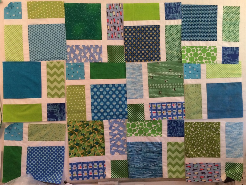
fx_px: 206
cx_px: 123
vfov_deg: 48.3
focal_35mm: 29
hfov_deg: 61.6
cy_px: 92
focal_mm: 4.15
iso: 160
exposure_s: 1/30
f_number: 2.2
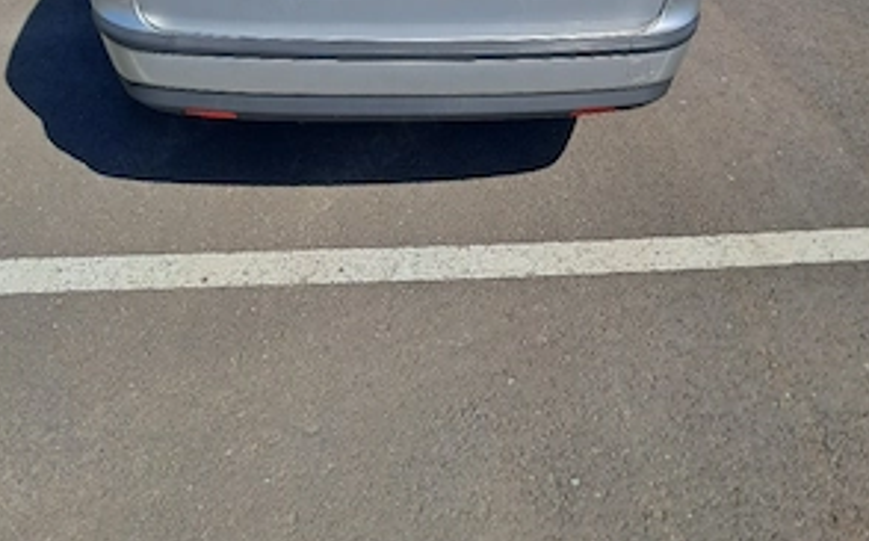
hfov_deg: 50.4
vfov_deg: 29.8
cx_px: 432
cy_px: -35
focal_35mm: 39
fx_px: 923
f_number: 1.8
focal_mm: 4
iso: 50
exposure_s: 1/1667
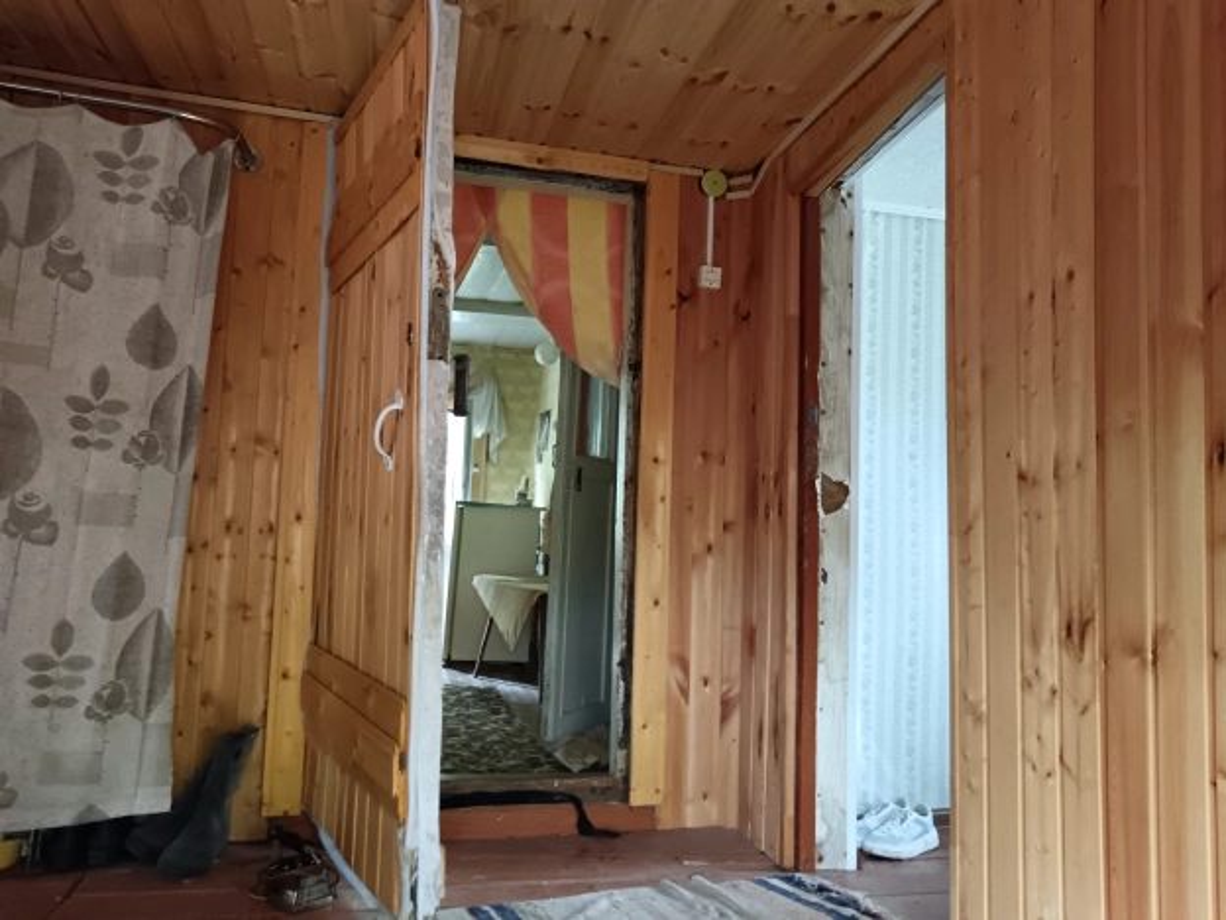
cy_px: 460
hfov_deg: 65.3
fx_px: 956
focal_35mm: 27
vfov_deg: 51.4
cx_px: 613
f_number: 1.9
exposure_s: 1/25
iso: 1944
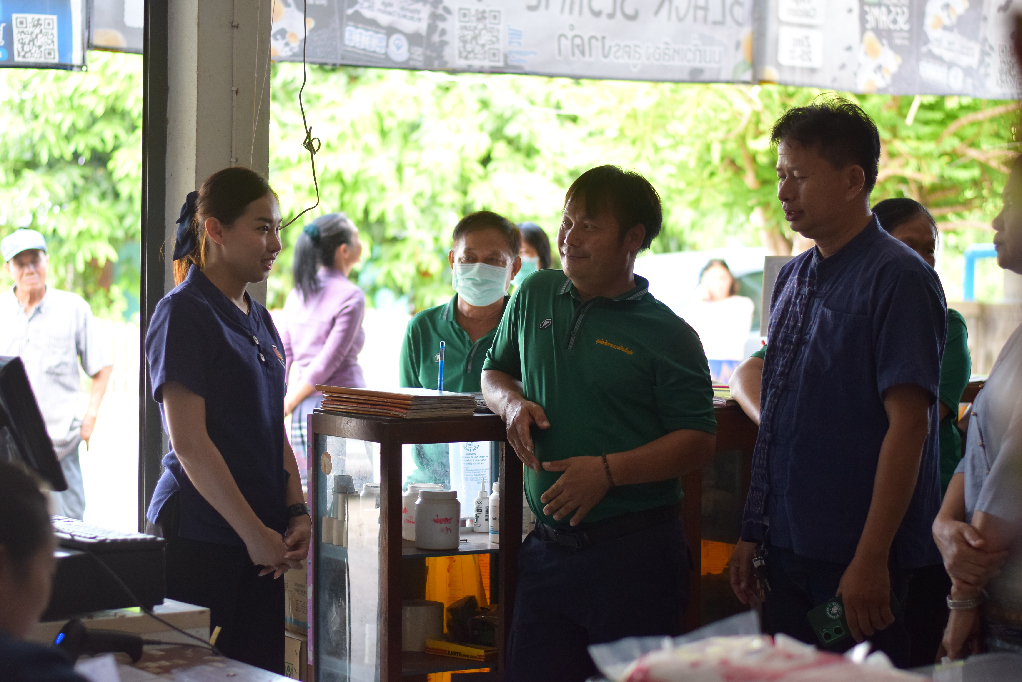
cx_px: 511
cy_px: 341
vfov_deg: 18.2
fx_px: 2130
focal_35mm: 75
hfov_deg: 27.0
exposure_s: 1/500
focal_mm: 50
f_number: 2.5
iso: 1000
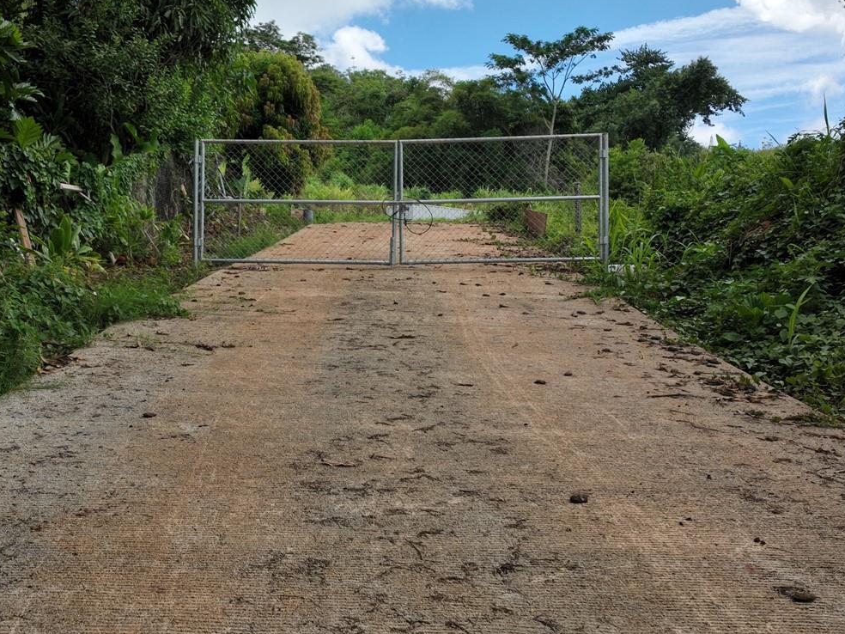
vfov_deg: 36.8
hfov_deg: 47.7
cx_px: 353
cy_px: 353
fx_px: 952
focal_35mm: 39
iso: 110
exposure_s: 1/15
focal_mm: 12.29
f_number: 2.8
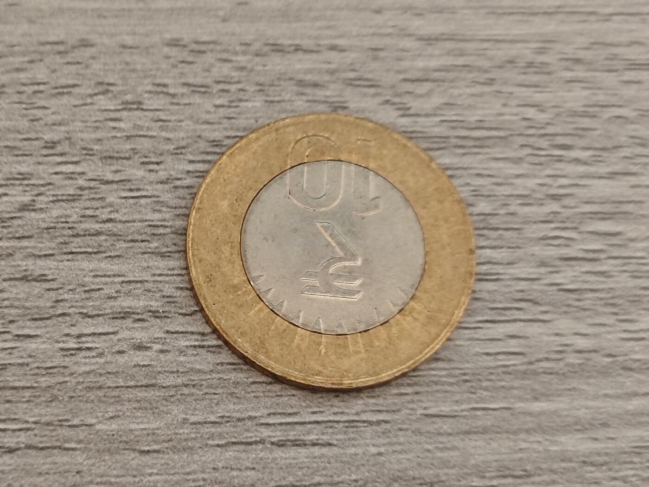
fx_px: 1406
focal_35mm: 75
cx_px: 324
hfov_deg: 26.0
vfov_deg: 19.6
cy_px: 244
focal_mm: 8.7
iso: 640
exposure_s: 1/42.3
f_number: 1.9
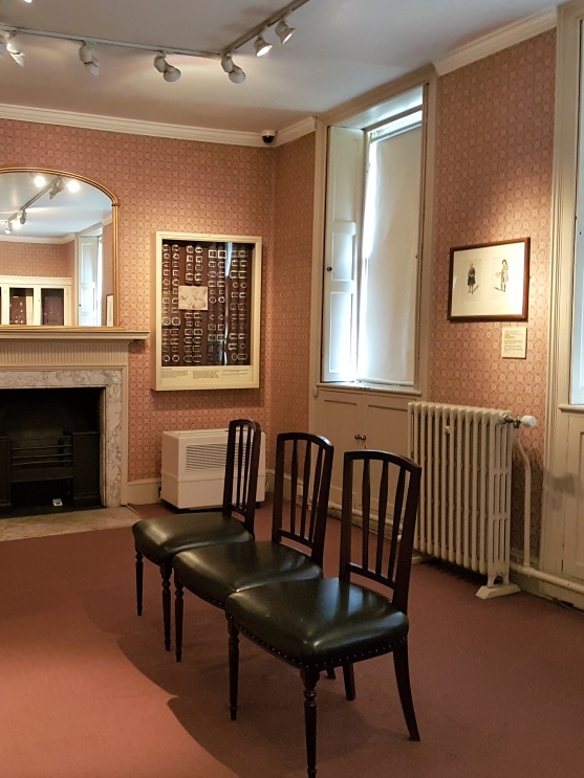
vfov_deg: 52.6
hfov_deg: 40.2
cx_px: 192
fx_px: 788
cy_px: 387
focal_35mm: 35
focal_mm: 4.2
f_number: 1.7
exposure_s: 1/11
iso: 250
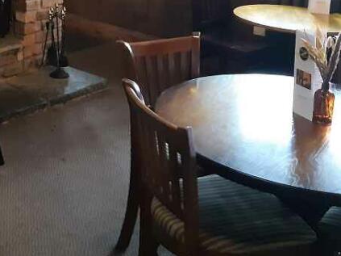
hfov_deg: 28.8
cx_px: -1
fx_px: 620
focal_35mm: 63
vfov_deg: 21.7
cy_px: -46
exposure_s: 1/25
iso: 640
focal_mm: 3.92
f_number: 1.7
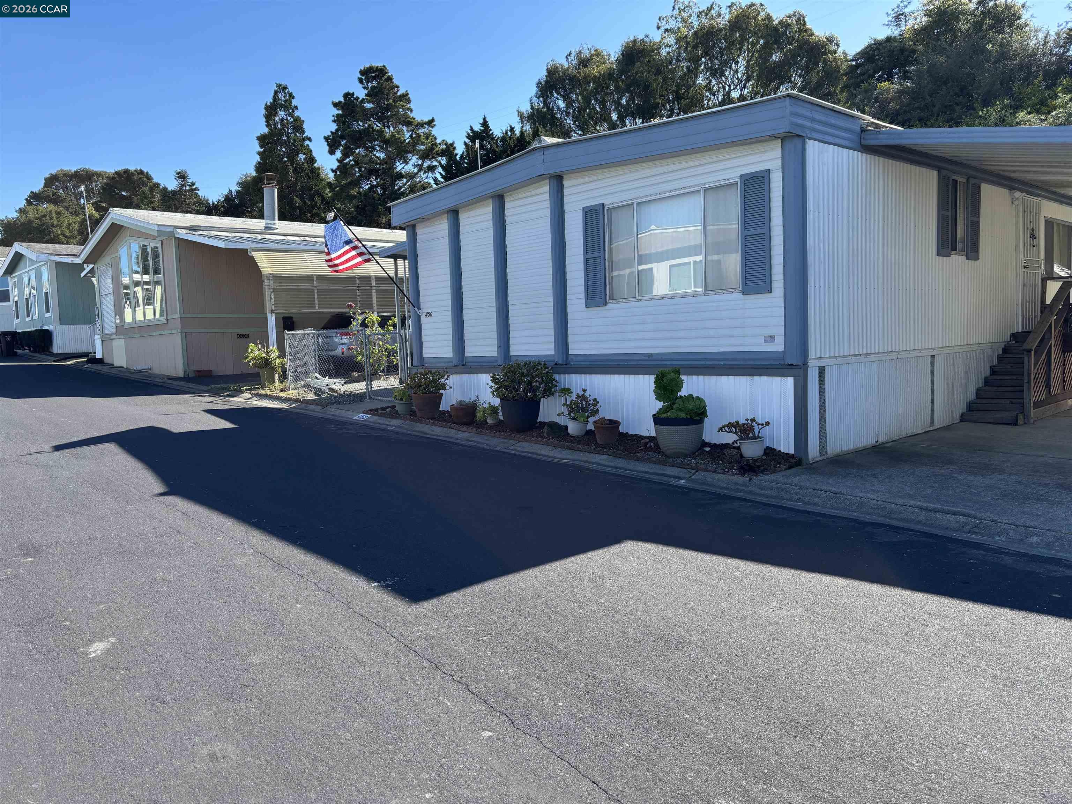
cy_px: 402
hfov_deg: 67.3
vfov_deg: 53.1
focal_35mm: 26
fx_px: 805
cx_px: 536
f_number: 1.6
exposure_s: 1/1311
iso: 50
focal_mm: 5.96
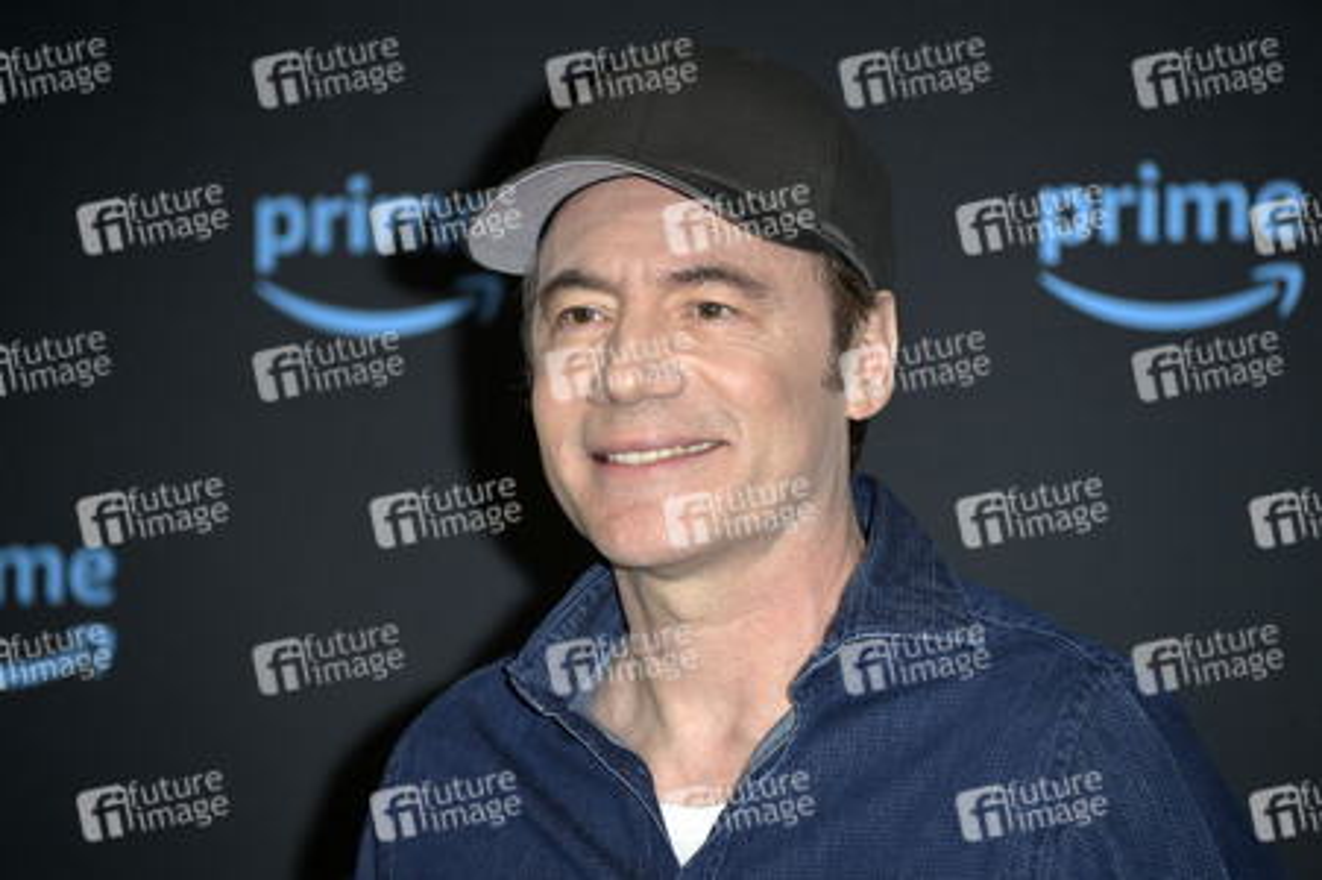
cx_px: 661
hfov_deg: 6.9
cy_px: 440
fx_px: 11008
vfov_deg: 4.6
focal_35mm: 300
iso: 800
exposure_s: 1/250
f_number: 5.6
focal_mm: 300
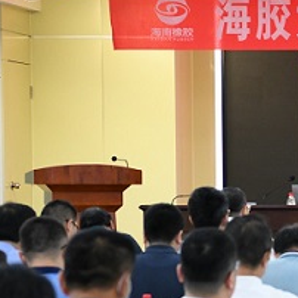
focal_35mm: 219
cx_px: 500
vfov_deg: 8.0
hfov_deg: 7.8
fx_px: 2133
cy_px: 235
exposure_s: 1/80
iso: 2000
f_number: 4.5
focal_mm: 70
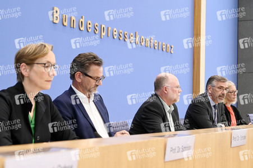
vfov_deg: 19.4
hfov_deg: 28.9
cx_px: 126
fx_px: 492
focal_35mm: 70
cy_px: 84
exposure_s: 1/400
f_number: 6.3
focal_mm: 70
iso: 4000
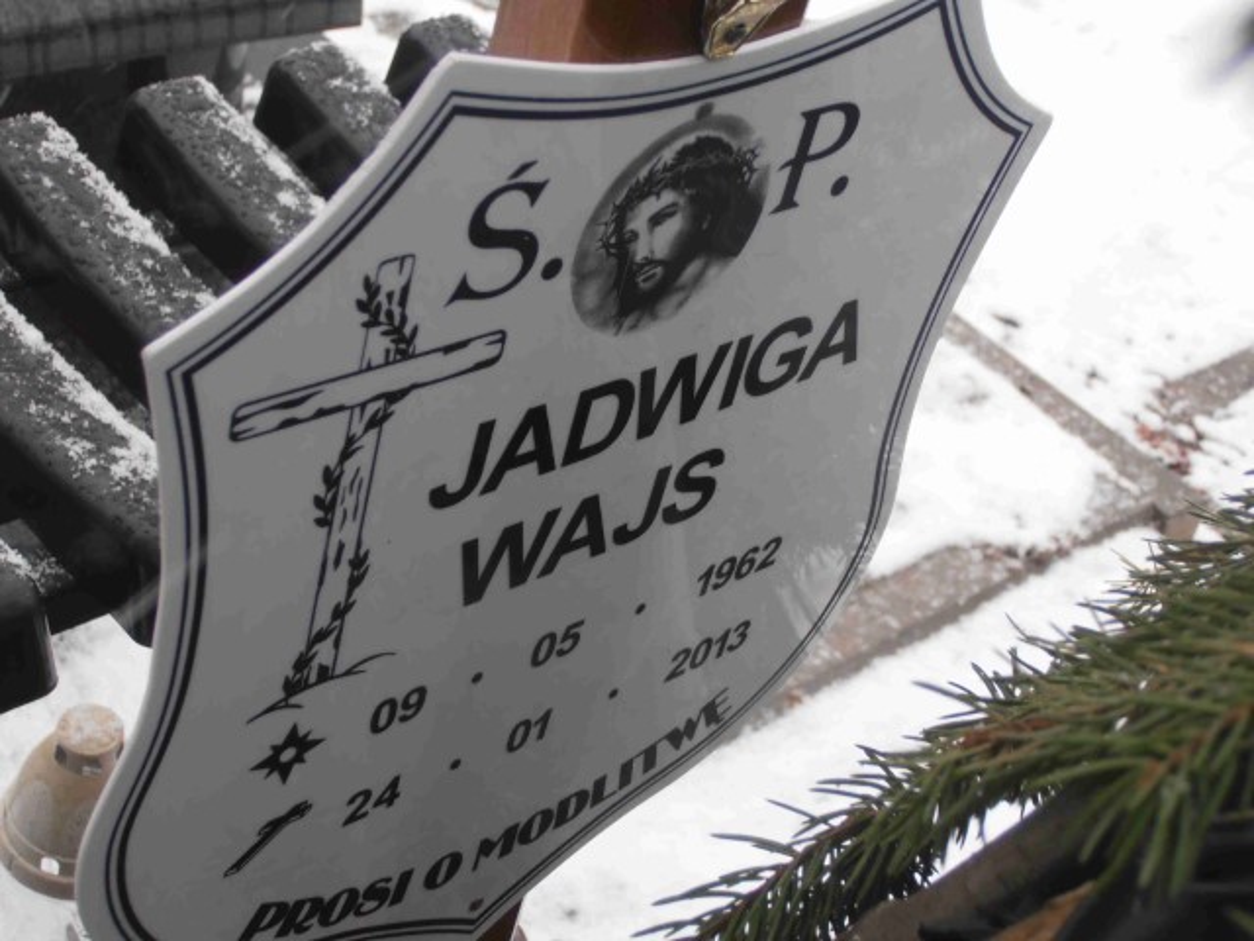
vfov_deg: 21.3
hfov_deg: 28.2
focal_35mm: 69
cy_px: 470
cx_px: 627
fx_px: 2500
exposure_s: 1/80
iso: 80
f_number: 4.8
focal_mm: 12.29
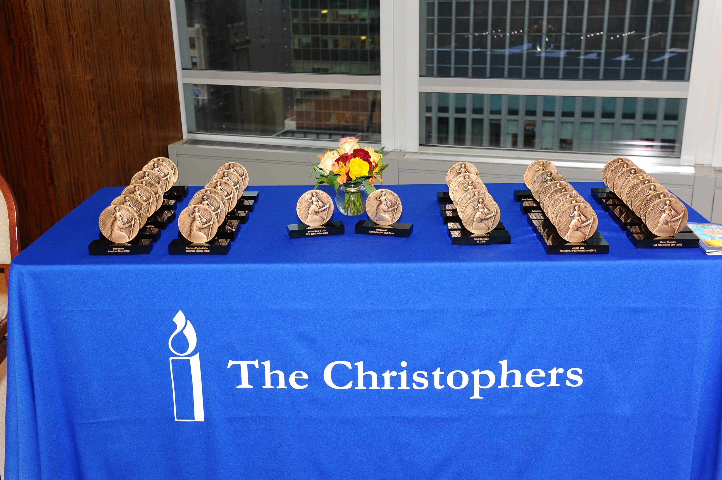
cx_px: 361
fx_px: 842
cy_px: 240
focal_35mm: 42
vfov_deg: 31.9
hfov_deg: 46.4
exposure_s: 1/60
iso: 1600
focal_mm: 42
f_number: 7.1
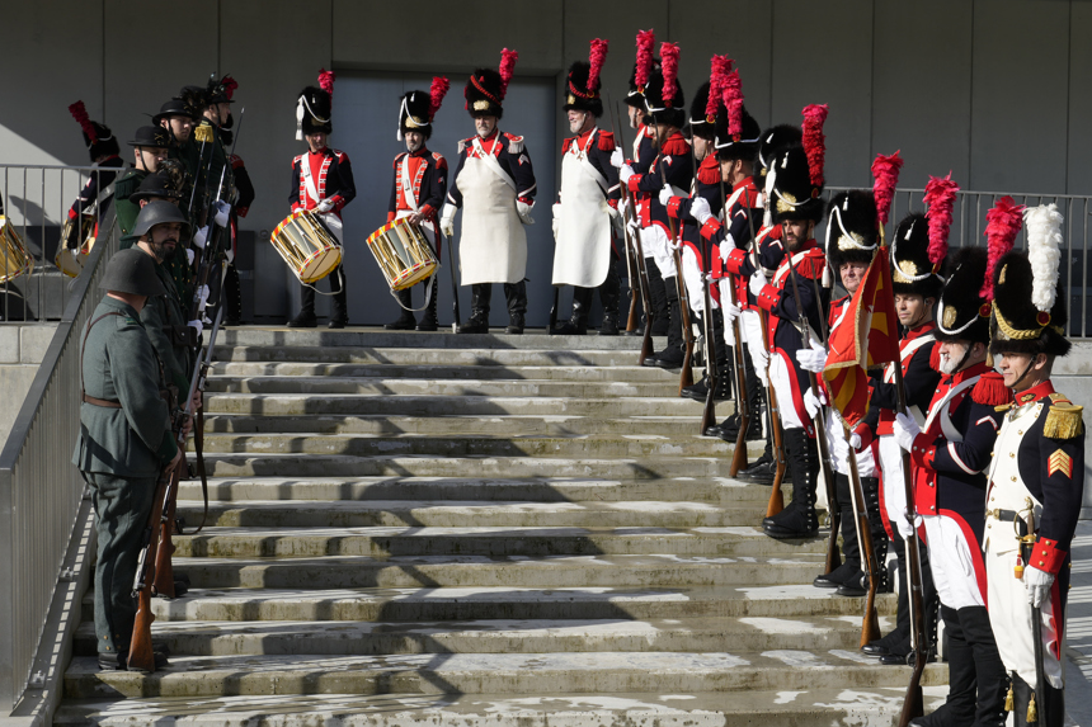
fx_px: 2032
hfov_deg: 30.0
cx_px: 653
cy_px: 455
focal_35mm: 67
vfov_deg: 20.3
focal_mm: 48
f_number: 11
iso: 100
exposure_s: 1/160
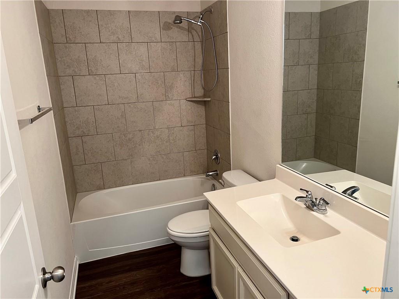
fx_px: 300
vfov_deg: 53.1
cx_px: 200
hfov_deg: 67.3
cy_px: 150
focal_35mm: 26
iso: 160
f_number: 1.5
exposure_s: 1/60
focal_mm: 5.7
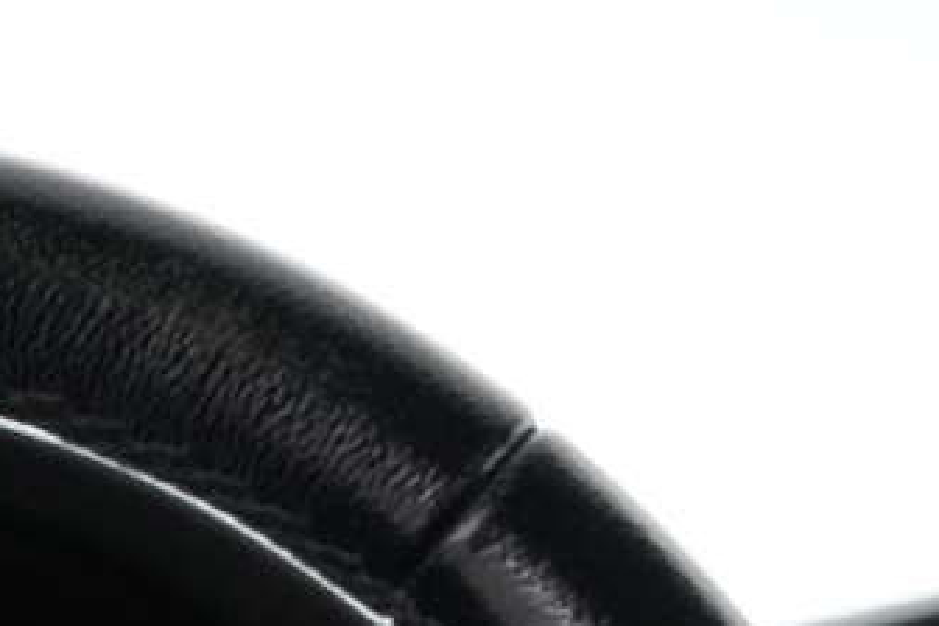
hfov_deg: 14.5
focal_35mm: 135
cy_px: 1459
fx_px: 3521
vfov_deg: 9.2
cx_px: -316
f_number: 3.5
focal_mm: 28
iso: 5000
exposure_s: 1/80
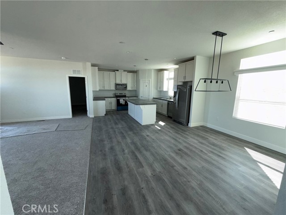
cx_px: 143
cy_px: 108
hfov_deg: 102.1
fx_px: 116
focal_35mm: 14
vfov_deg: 85.7
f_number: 2.2
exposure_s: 1/122
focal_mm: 2.22
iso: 125
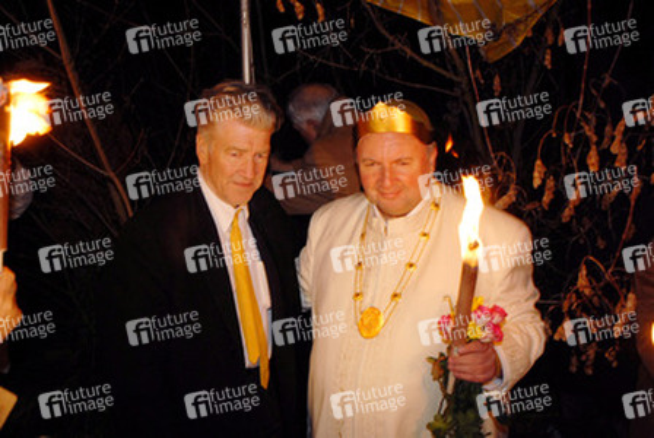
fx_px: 655
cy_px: 219
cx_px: 327
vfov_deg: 37.0
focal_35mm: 36
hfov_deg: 53.1
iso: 400
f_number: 2.8
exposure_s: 1/60
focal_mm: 24
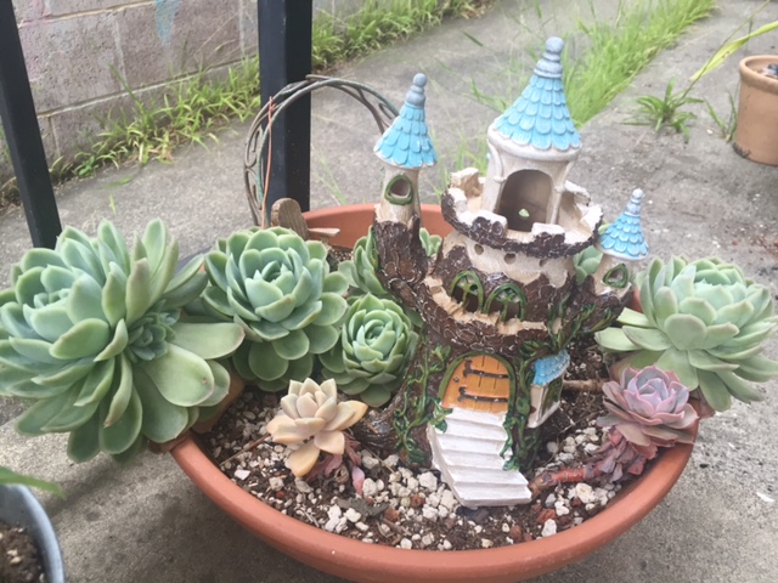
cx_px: 389
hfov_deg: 61.7
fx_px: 652
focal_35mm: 29
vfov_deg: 48.2
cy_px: 292
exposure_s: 1/30
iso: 32
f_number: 2.2
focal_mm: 4.15
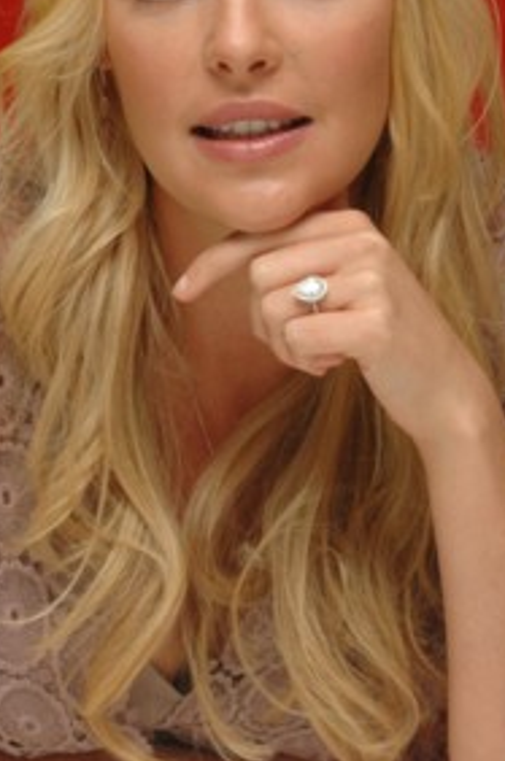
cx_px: 296
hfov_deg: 8.0
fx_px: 3590
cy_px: 270
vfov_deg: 12.1
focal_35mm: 170
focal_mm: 80
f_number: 11
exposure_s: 1/320
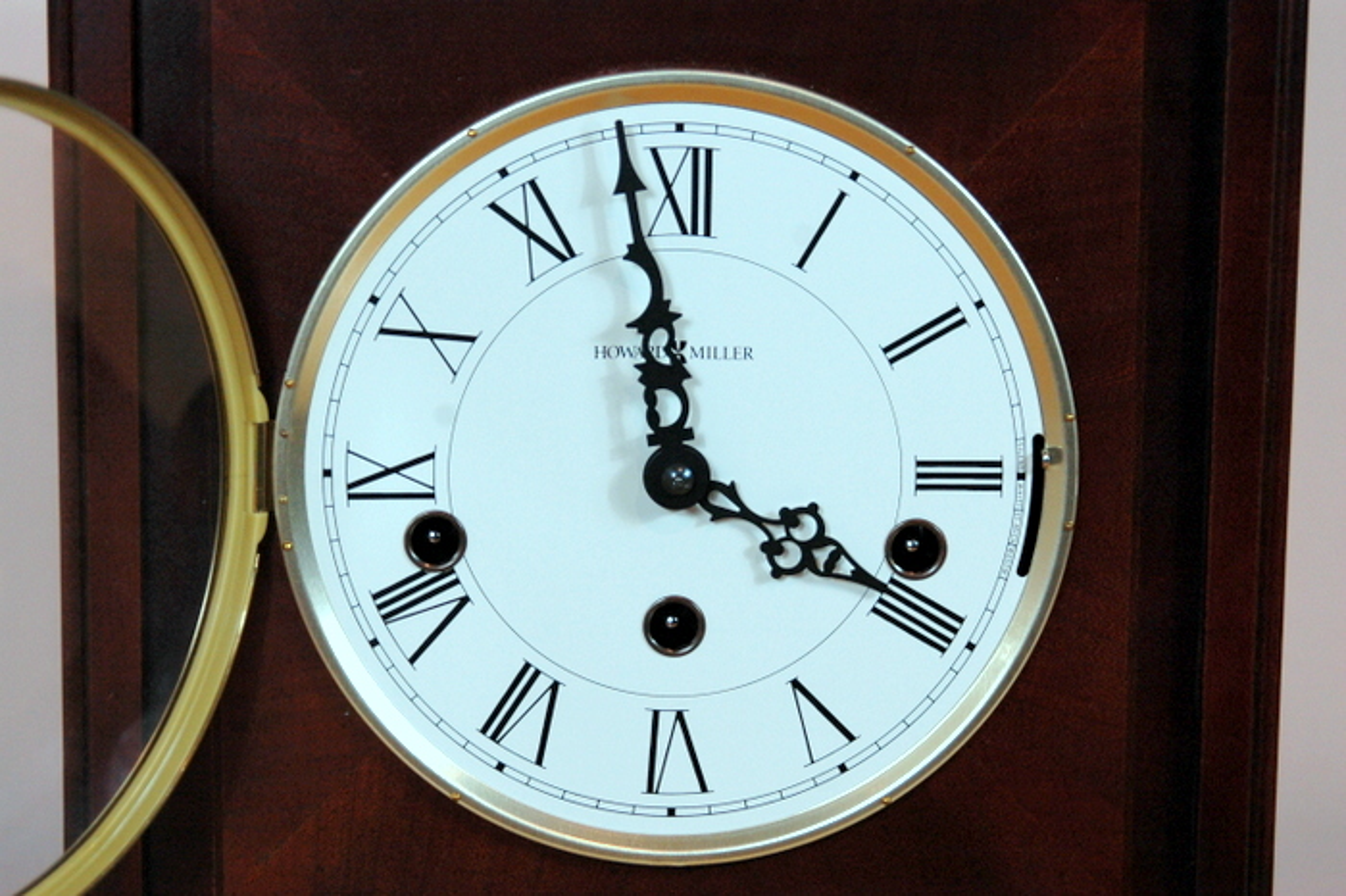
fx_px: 3700
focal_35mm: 99
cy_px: 448
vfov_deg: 13.8
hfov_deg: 20.6
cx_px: 673
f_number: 5.6
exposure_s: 1/125
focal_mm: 66
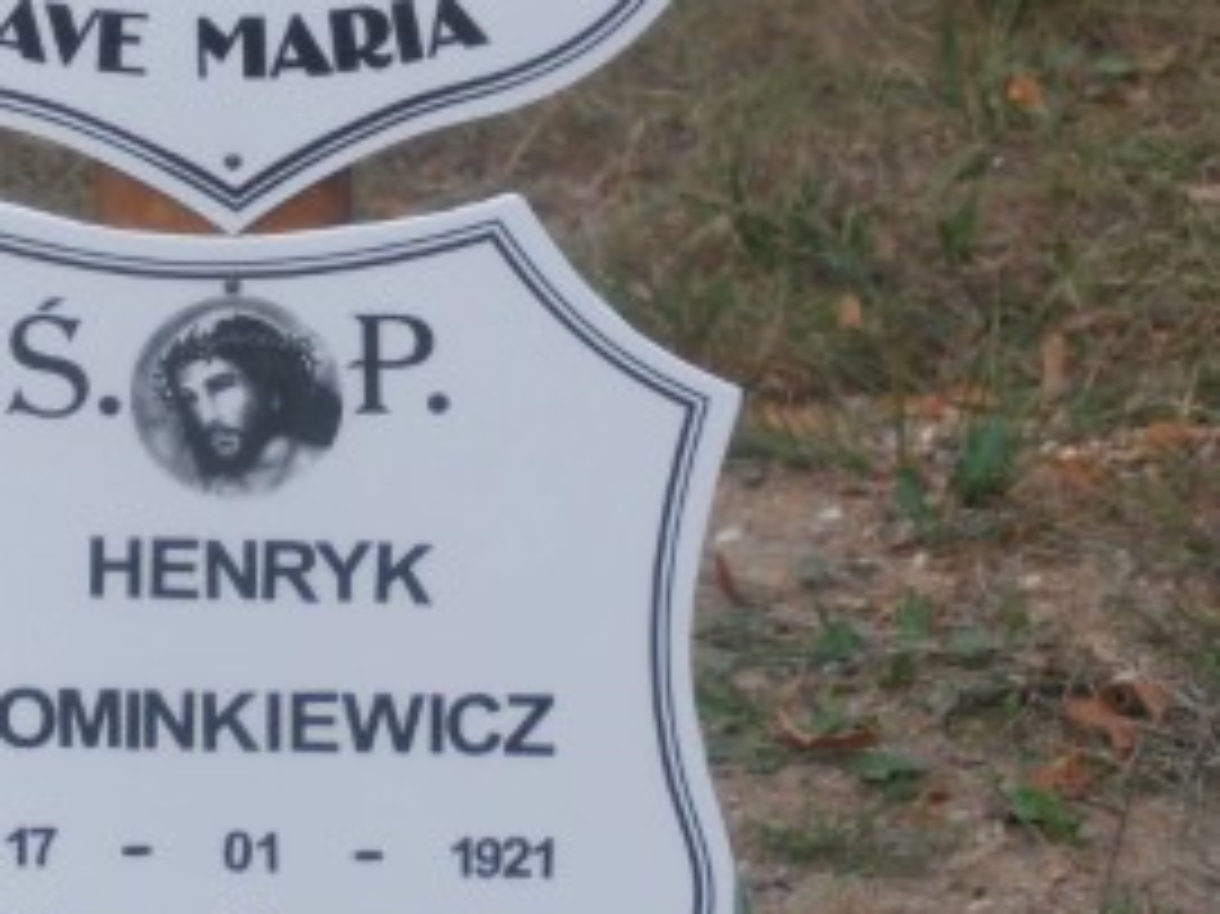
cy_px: 108
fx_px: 9230
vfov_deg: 5.7
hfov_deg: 7.6
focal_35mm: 262
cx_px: 284
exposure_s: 1/125
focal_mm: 19.64
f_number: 5.5
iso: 80
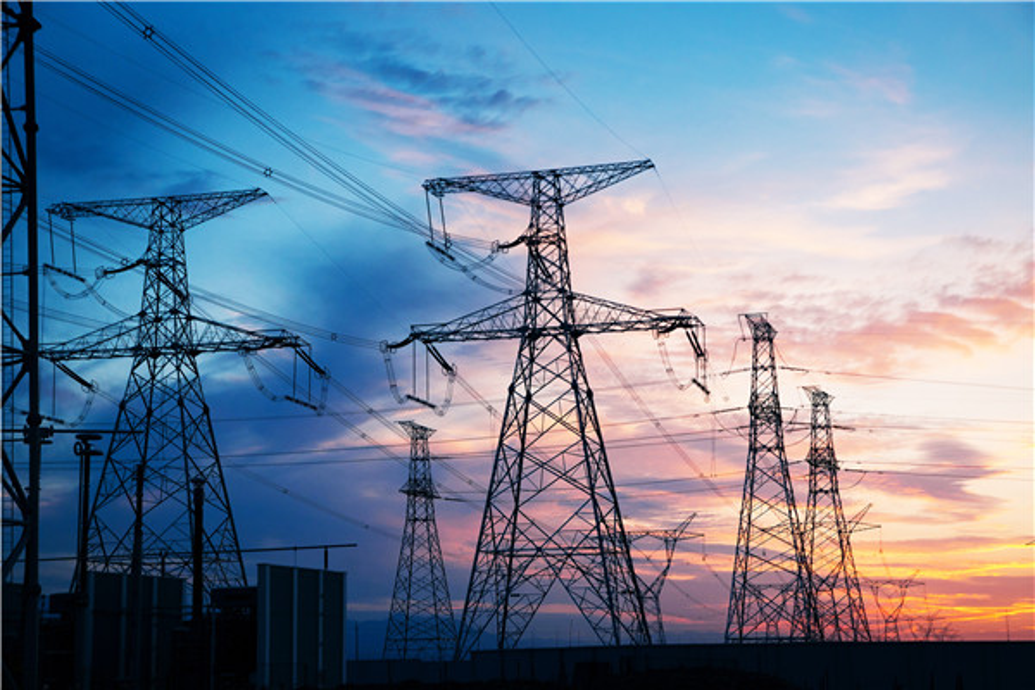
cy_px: 345
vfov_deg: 21.6
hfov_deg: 31.9
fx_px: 1811
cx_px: 518
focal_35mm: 63
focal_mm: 42
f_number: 5.6
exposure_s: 1/125
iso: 200
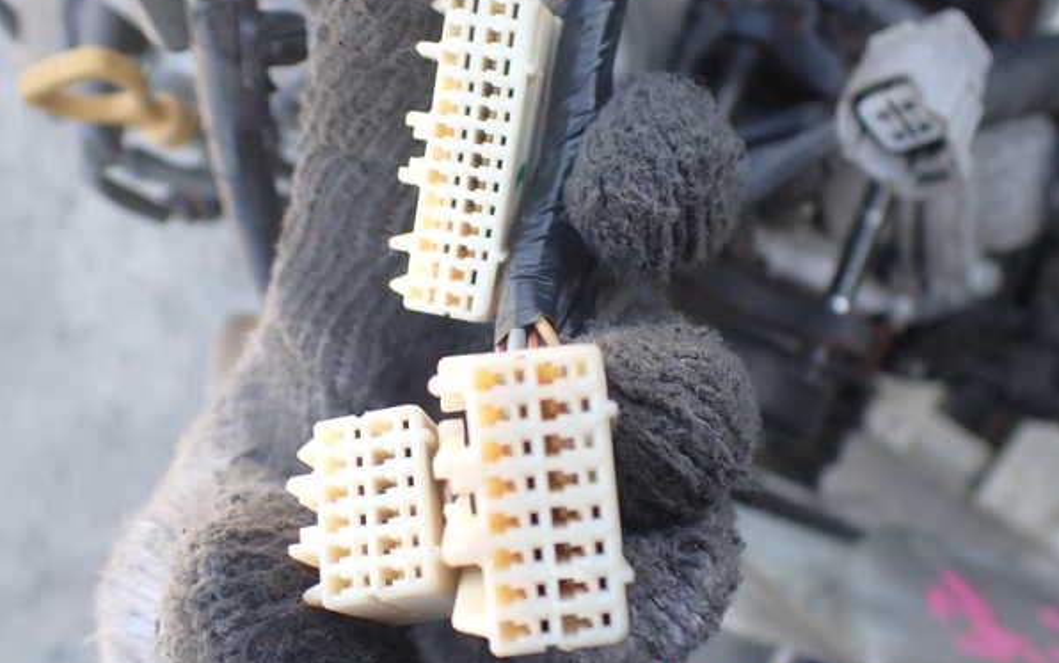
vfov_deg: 39.5
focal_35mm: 32
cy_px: 316
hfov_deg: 59.6
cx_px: 531
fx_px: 924
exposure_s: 1/125
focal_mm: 5.4
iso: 100
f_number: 2.3
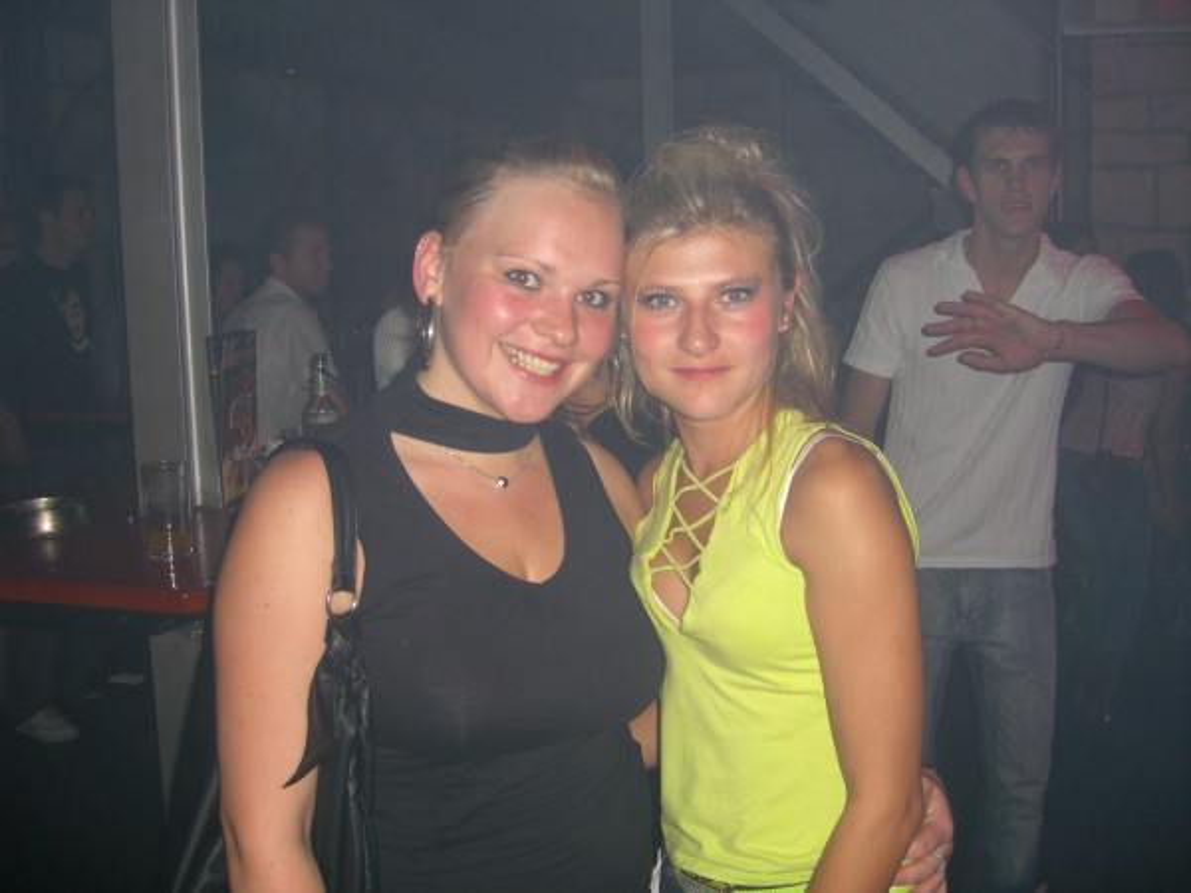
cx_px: 596
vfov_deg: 37.7
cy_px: 446
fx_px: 1307
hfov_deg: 49.0
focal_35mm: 38
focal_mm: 7.9
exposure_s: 1/60
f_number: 2.8
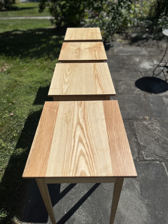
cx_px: 84
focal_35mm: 26
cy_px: 112
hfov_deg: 53.1
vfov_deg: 67.3
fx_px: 168
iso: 50
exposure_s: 1/13333
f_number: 1.6
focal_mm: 5.1
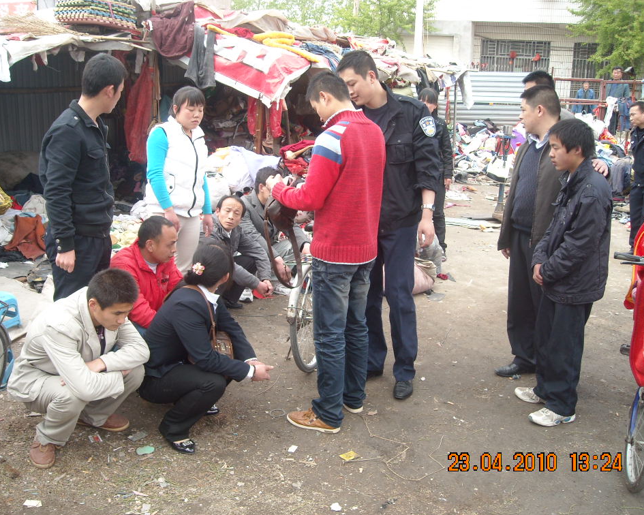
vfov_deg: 40.1
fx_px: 705
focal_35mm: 37
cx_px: 303
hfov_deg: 49.1
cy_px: 255
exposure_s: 1/154
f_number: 2.8
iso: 64
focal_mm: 5.7
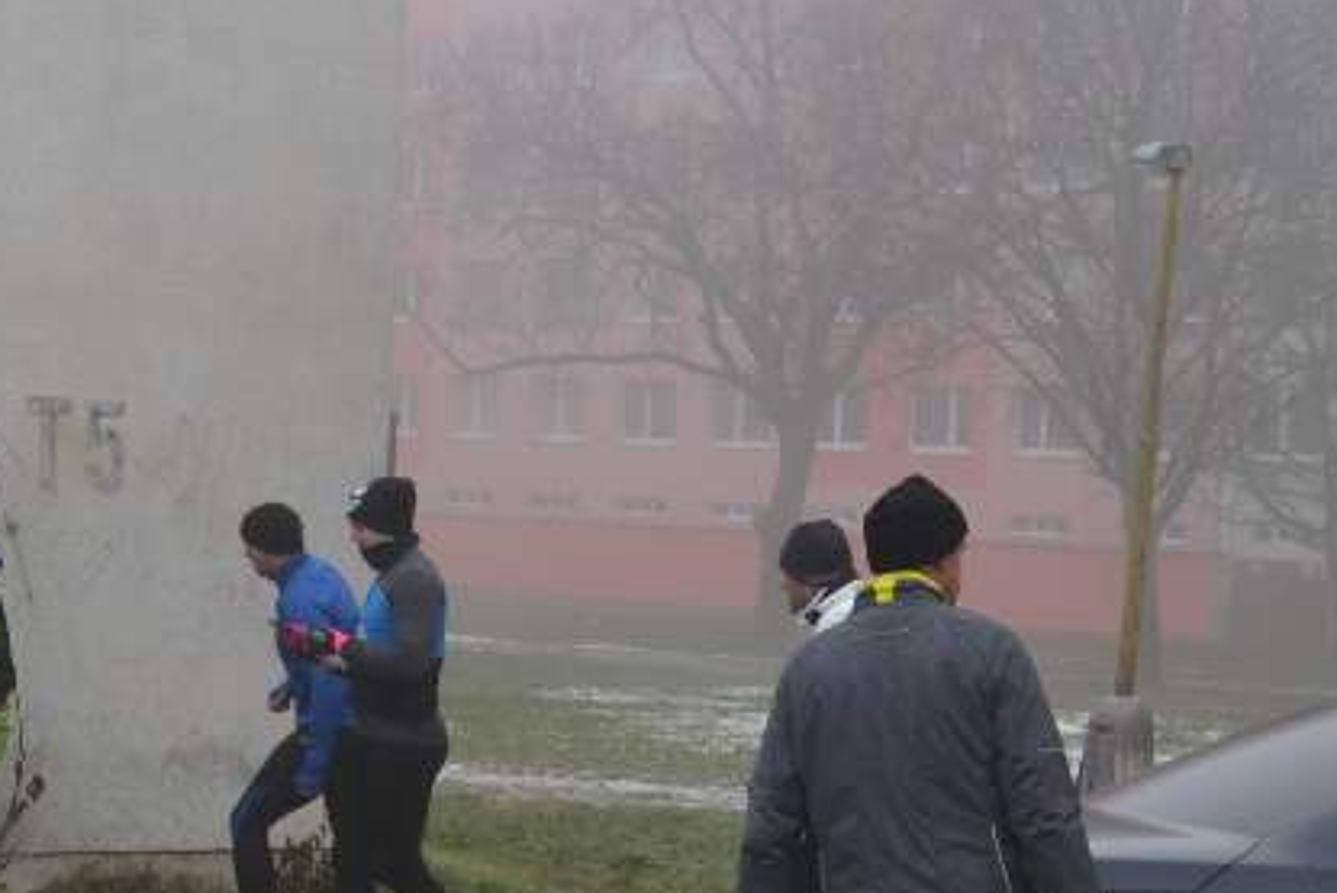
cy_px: 640
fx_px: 4292
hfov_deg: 17.4
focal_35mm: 116
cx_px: 58
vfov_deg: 11.8
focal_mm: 25
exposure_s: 1/125
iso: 160
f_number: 5.6
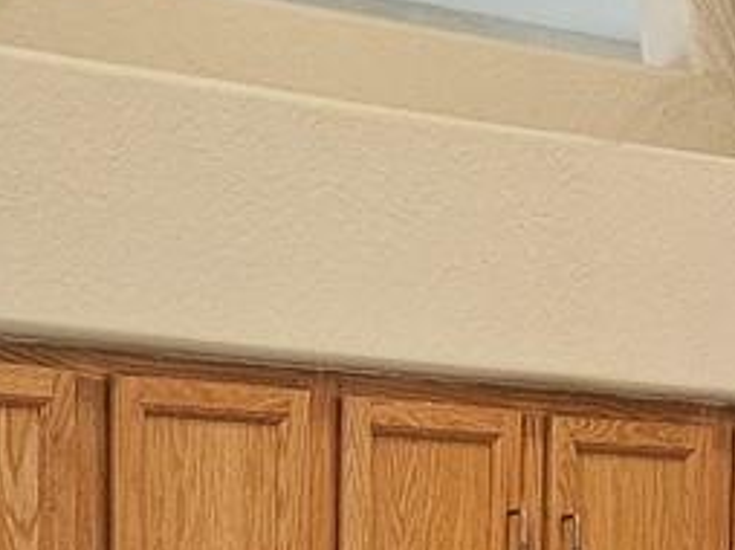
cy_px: 1190
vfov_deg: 9.4
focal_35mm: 145
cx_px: 200
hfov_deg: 13.6
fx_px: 3076
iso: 500
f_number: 1.8
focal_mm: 5.4
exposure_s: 1/120
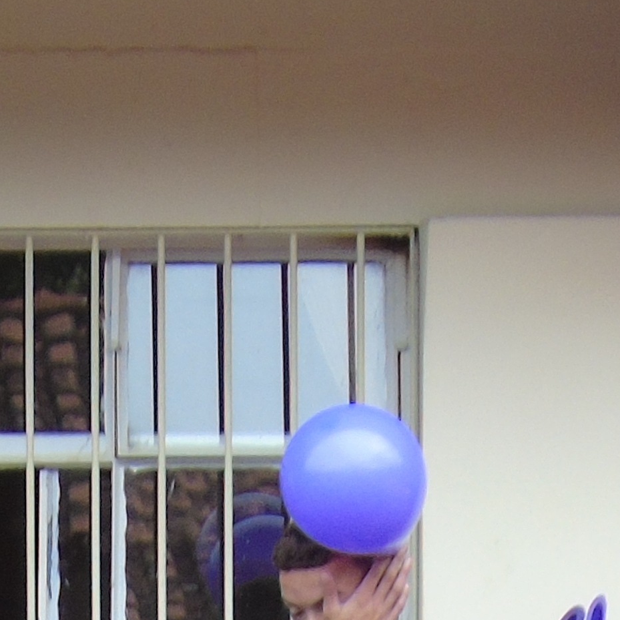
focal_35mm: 348
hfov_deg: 5.0
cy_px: 974
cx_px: -257
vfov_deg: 5.0
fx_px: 7052
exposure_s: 1/80
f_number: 4.7
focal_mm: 13
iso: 80
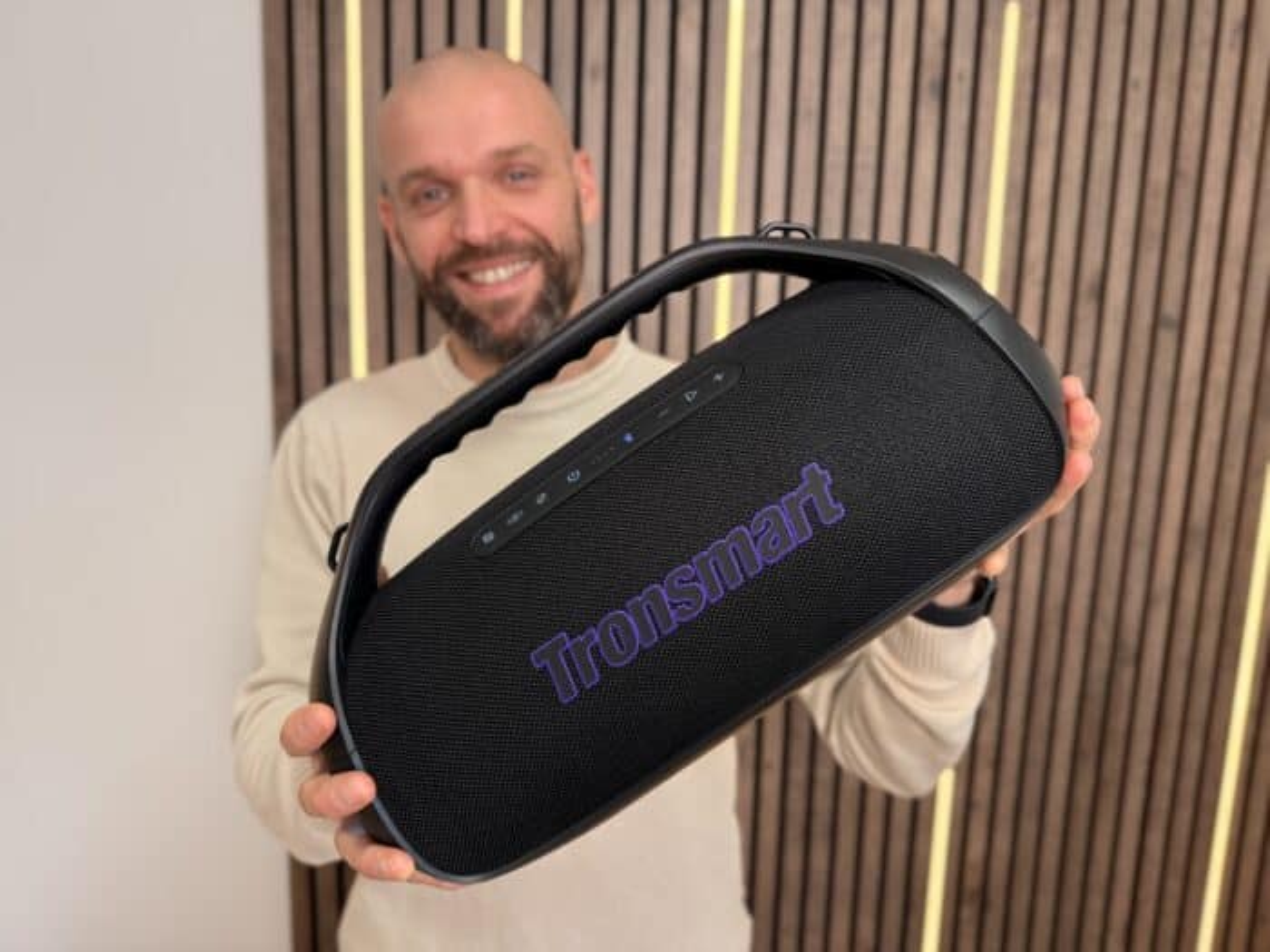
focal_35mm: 24
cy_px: 476
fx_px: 881
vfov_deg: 56.8
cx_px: 635
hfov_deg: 71.6
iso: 160
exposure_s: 1/174
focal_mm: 6.76
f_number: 1.78
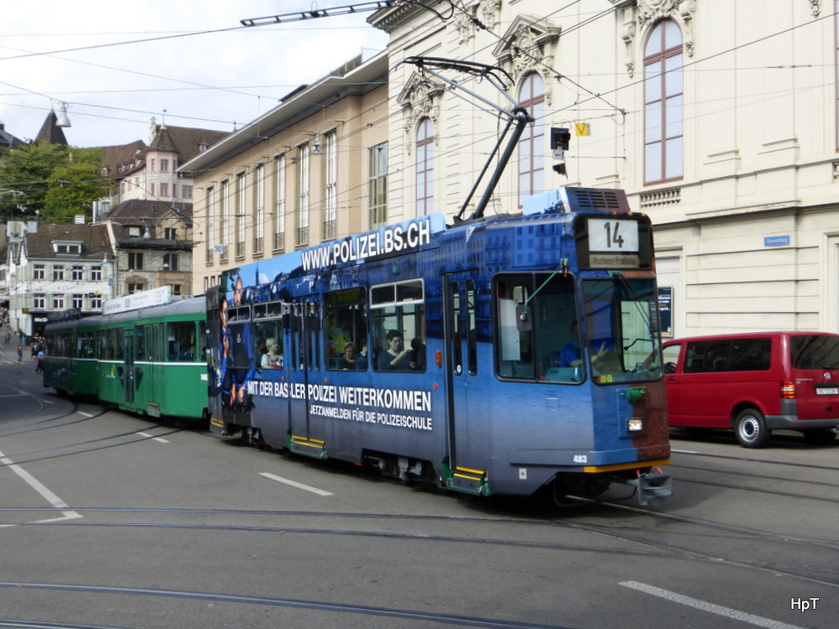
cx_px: 420
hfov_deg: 46.8
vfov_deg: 36.0
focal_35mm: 40
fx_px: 969
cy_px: 314
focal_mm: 6.9
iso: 100
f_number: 3.9
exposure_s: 1/500
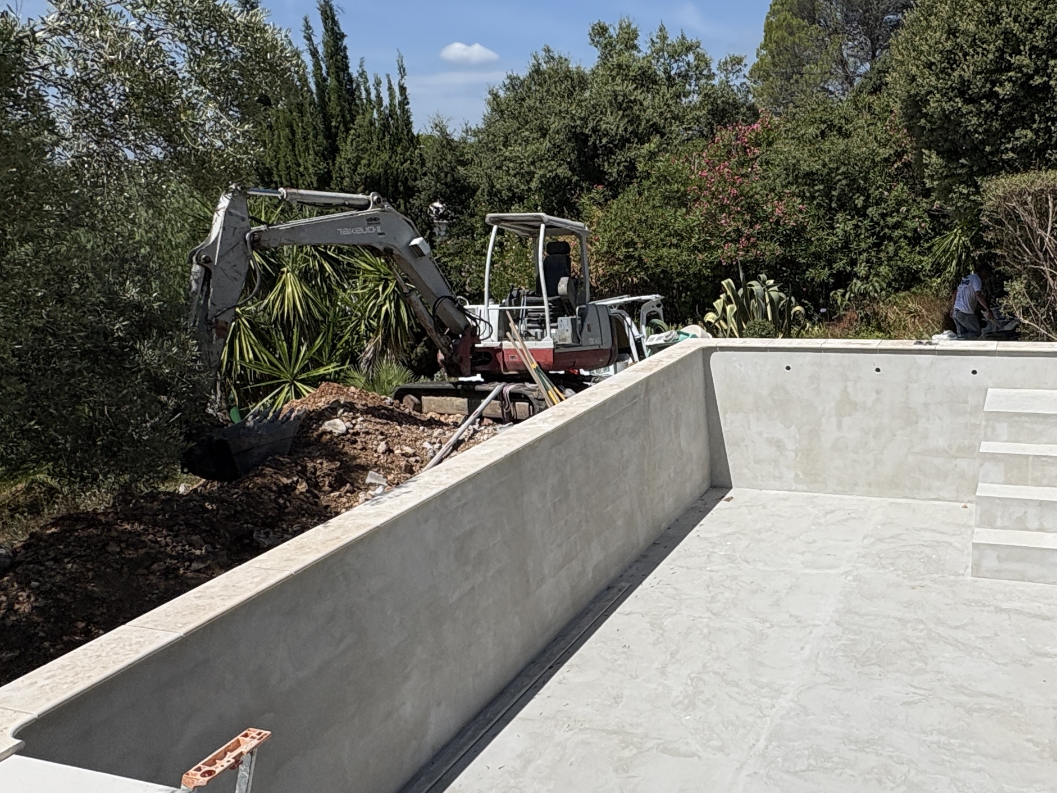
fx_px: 916
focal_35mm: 30
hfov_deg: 57.6
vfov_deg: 46.7
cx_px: 762
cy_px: 442
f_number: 2.2
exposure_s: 1/4630
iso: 50
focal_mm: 2.22
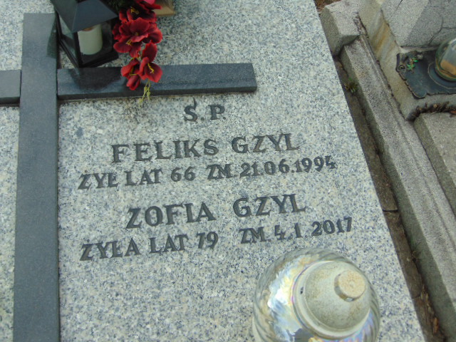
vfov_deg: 36.8
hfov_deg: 47.9
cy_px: 171
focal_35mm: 39
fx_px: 514
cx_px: 228
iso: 80
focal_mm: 6.9
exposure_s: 1/640
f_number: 3.3
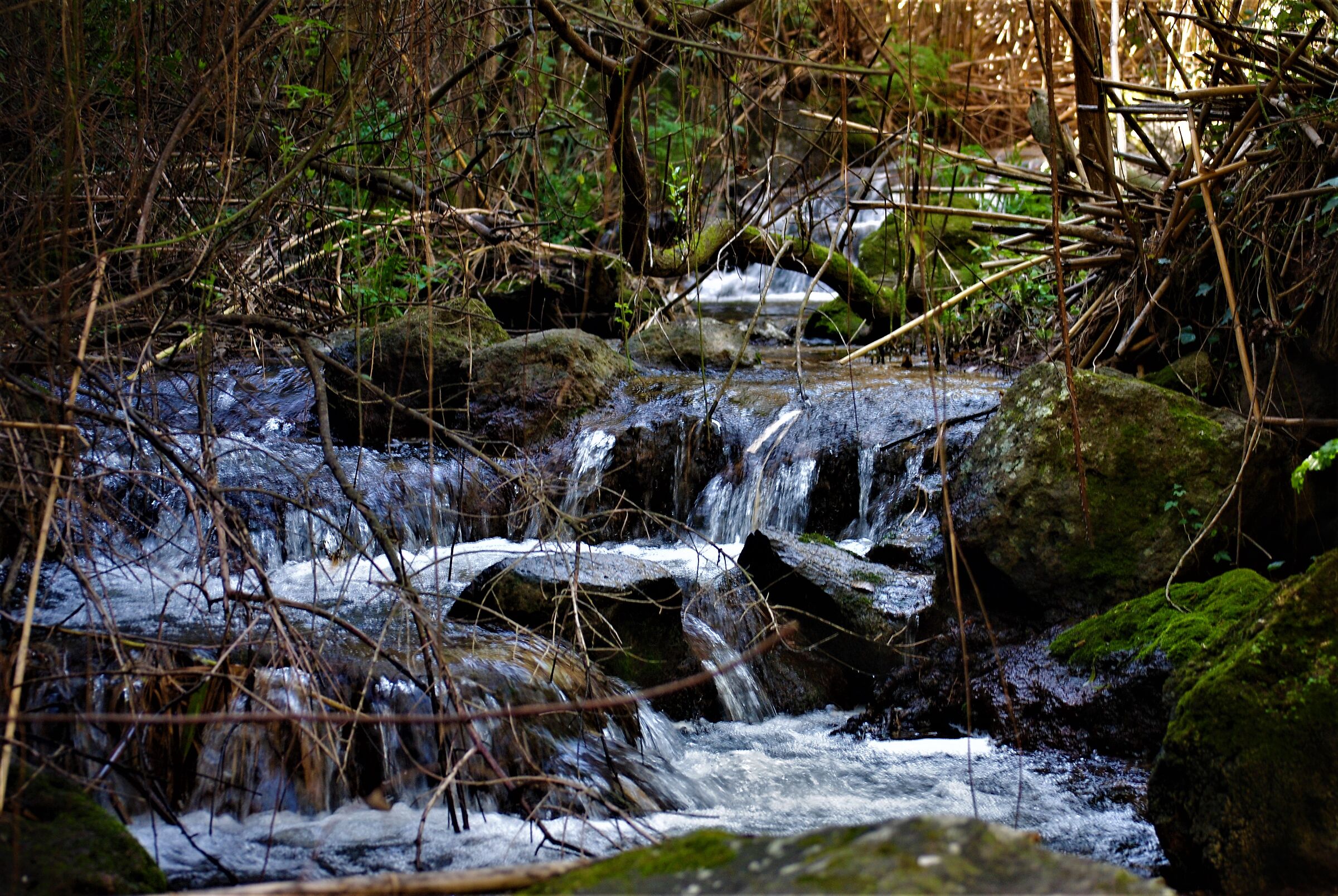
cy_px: 448
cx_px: 669
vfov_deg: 16.6
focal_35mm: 82
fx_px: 3070
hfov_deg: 24.6
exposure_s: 1/60
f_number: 4
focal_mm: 55
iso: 400
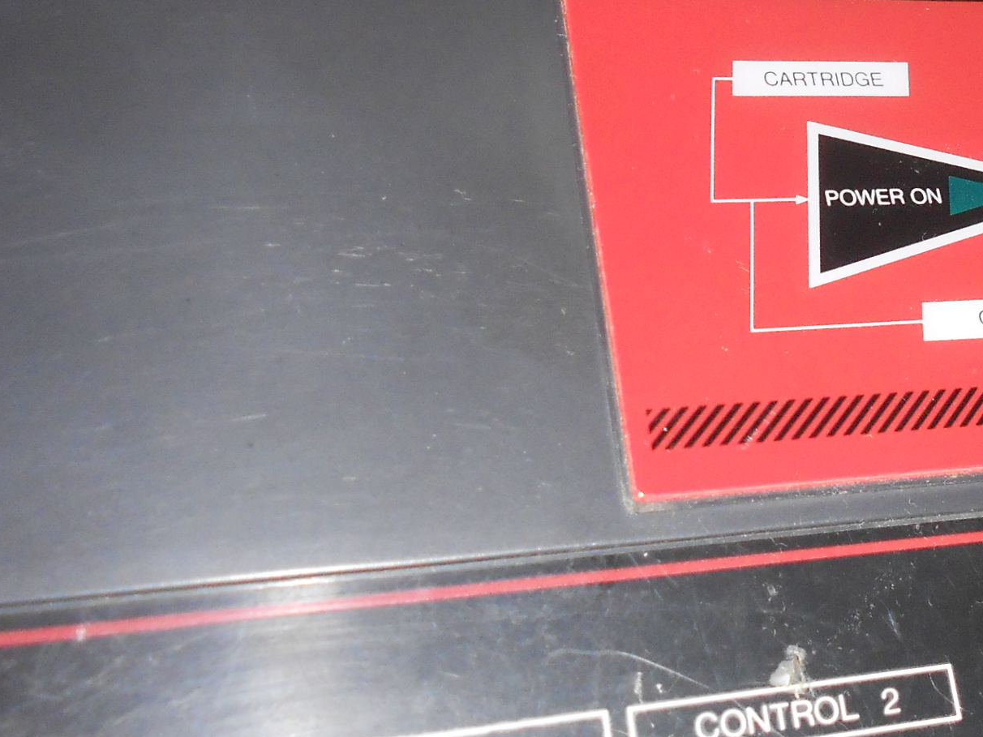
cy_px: 308
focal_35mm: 62
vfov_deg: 23.6
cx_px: 930
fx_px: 1761
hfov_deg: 29.6
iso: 200
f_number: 8.5
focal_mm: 5.1
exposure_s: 1/25
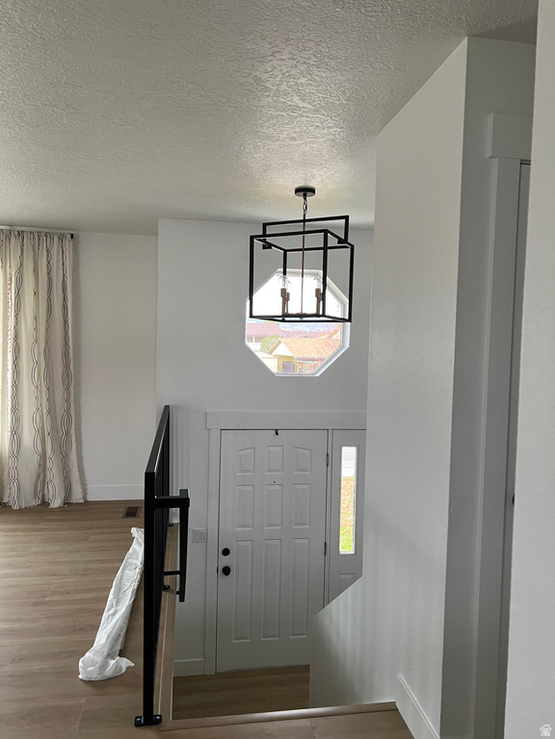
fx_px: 556
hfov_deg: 53.1
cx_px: 278
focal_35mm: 26
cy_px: 370
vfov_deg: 67.3
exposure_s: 1/82
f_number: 1.5
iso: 125
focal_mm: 5.7
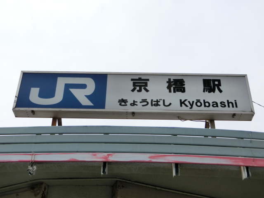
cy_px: 99
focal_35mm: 52
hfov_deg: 36.8
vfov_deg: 28.0
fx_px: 397
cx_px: 132
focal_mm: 9.3
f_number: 4.7
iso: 80
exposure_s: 1/800
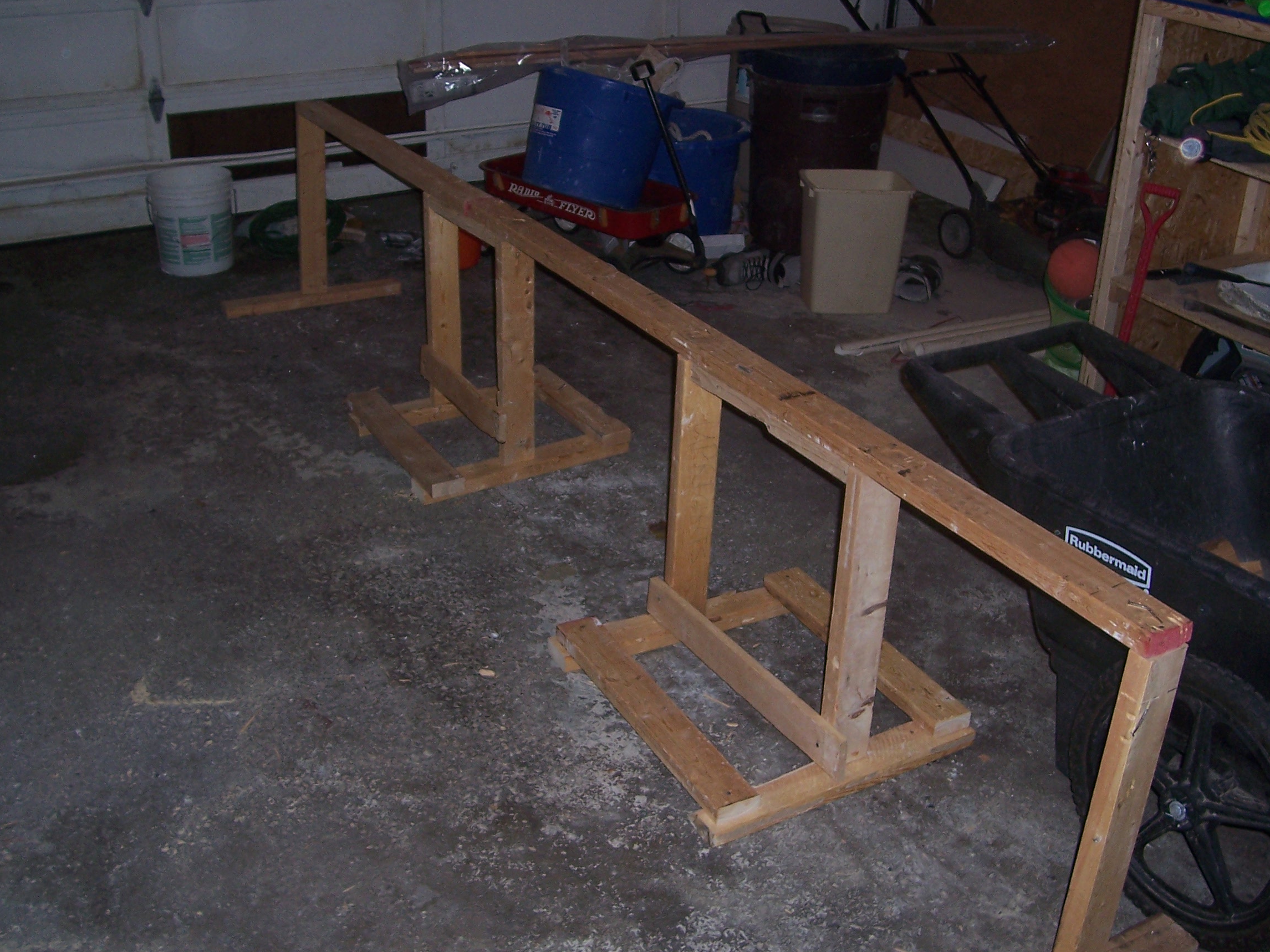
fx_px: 1394
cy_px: 466
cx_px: 655
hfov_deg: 49.0
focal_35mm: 38
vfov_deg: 37.7
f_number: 2.7
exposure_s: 1/60
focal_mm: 5.6
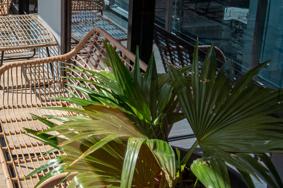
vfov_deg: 23.3
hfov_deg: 33.2
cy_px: 9
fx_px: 440
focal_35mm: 56
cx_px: 12
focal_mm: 18
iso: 400
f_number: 4.5
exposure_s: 1/1000
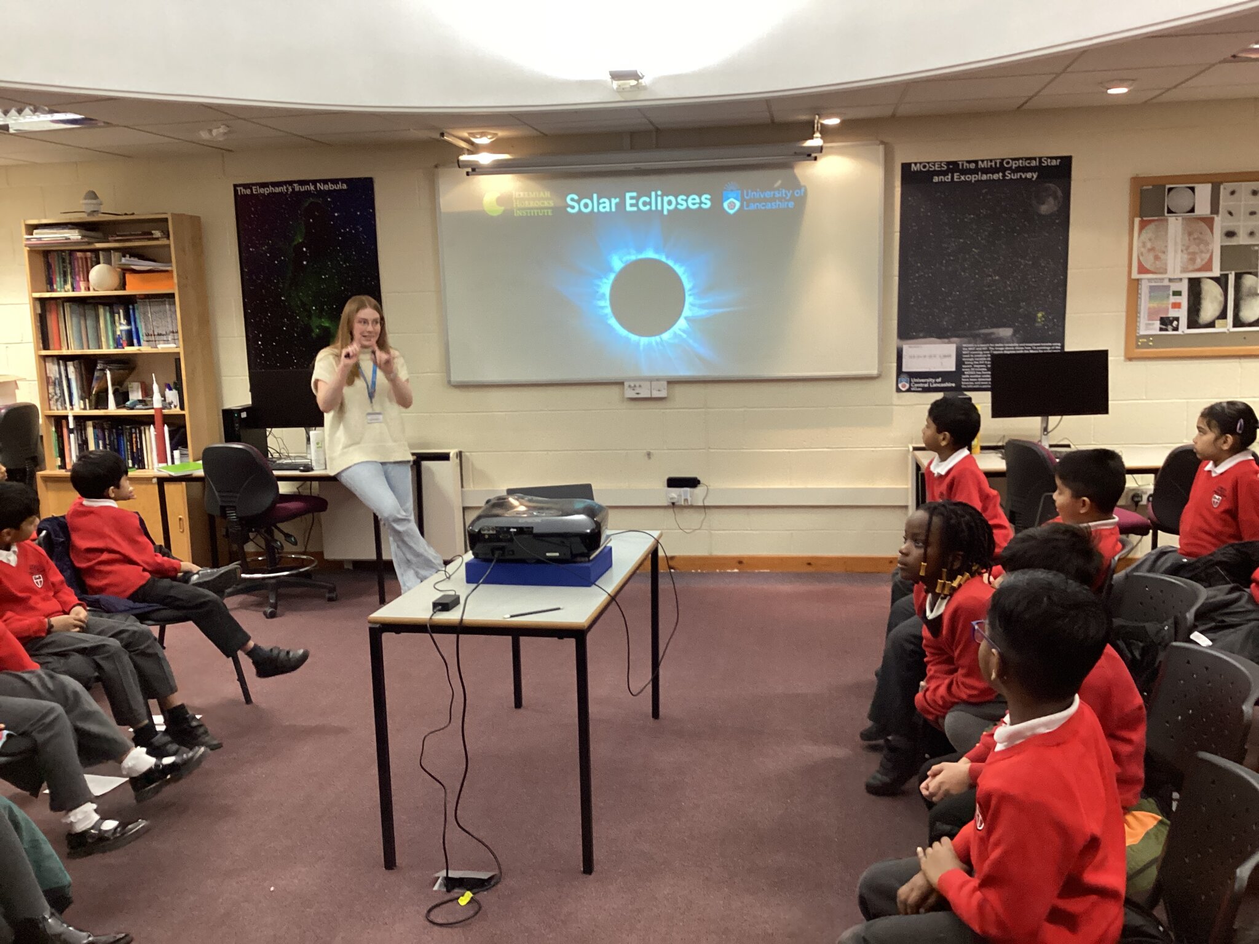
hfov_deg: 58.4
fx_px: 1127
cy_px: 472
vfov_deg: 45.4
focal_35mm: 31
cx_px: 630
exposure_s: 1/50
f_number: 2.4
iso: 250
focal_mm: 3.3
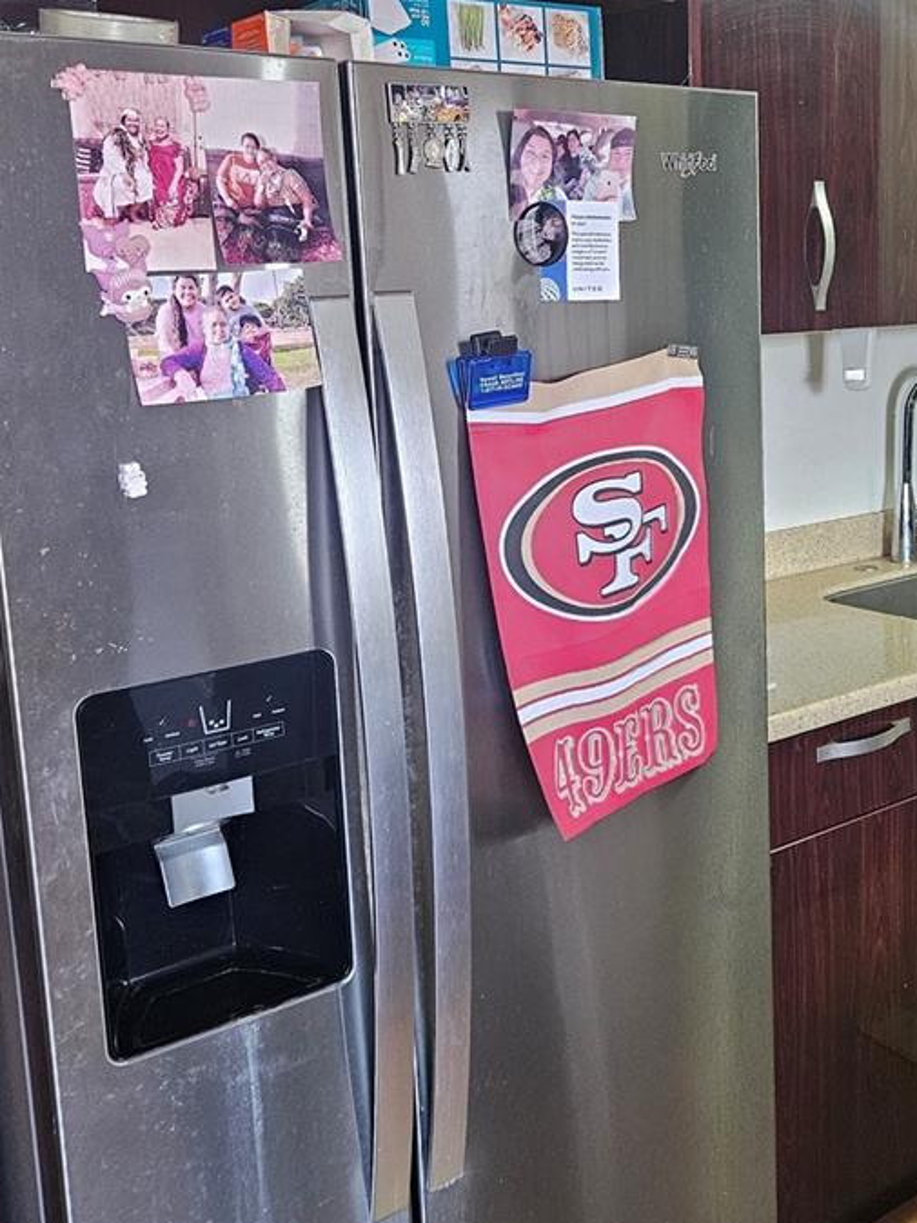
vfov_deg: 45.7
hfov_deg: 34.7
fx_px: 1448
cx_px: 643
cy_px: 538
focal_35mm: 41
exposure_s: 1/120
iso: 640
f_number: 1.8
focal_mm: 5.4
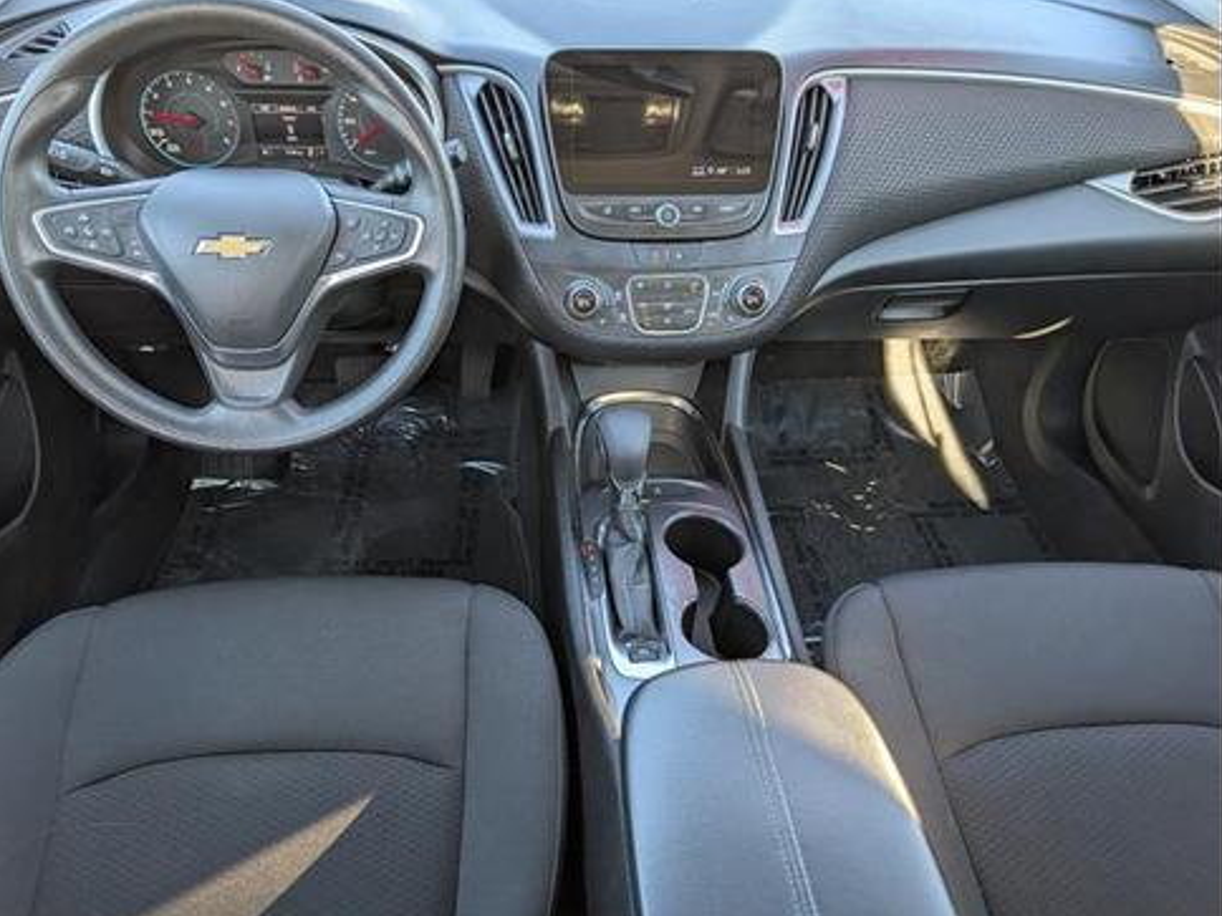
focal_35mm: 25
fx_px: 883
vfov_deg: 54.9
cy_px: 449
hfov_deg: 69.4
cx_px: 591
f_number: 1.68
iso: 56
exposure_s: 1/83.3
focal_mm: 6.9
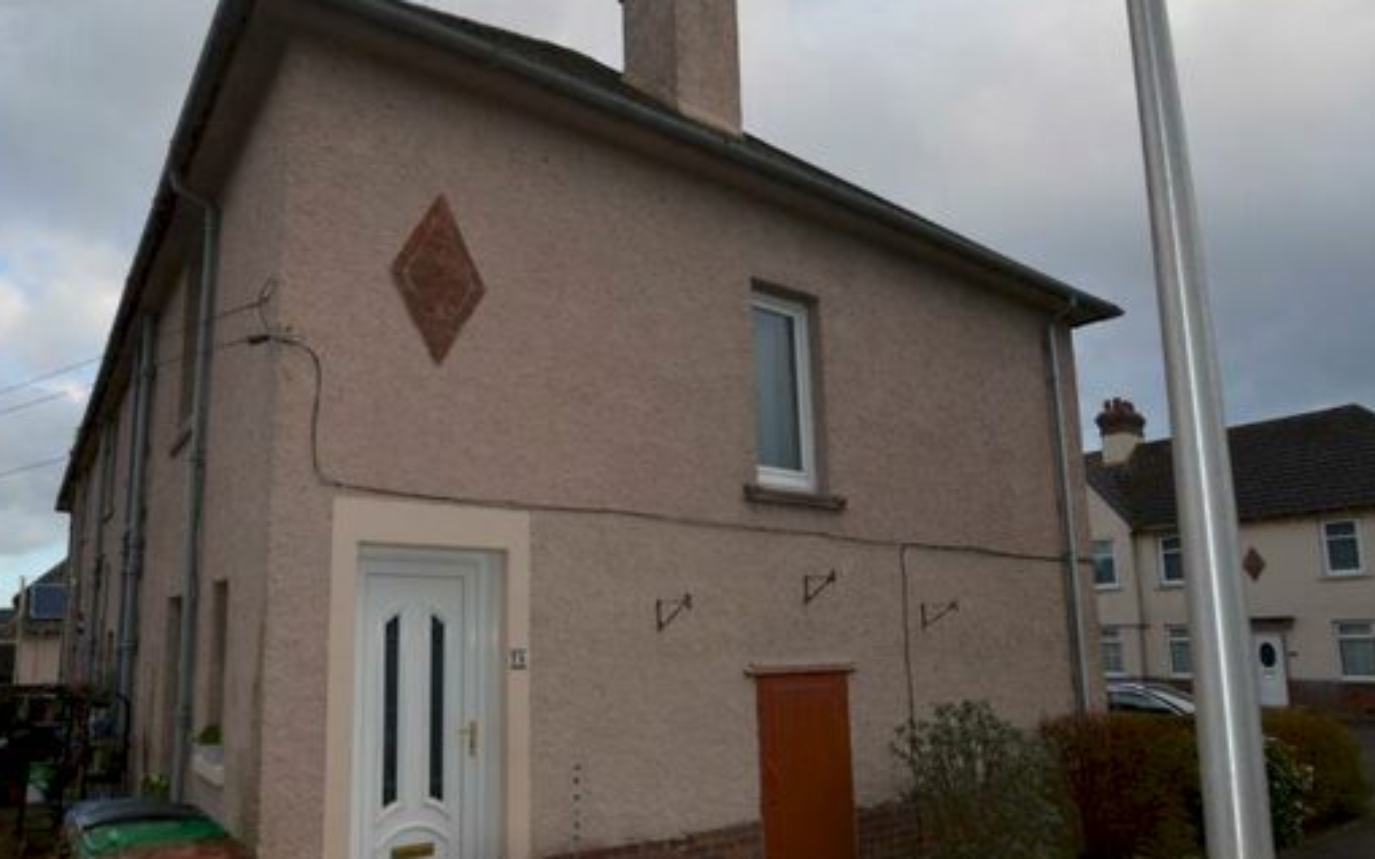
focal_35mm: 21
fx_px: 787
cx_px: 565
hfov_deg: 81.5
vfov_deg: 56.8
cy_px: 513
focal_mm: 10
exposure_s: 1/200
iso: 100
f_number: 5
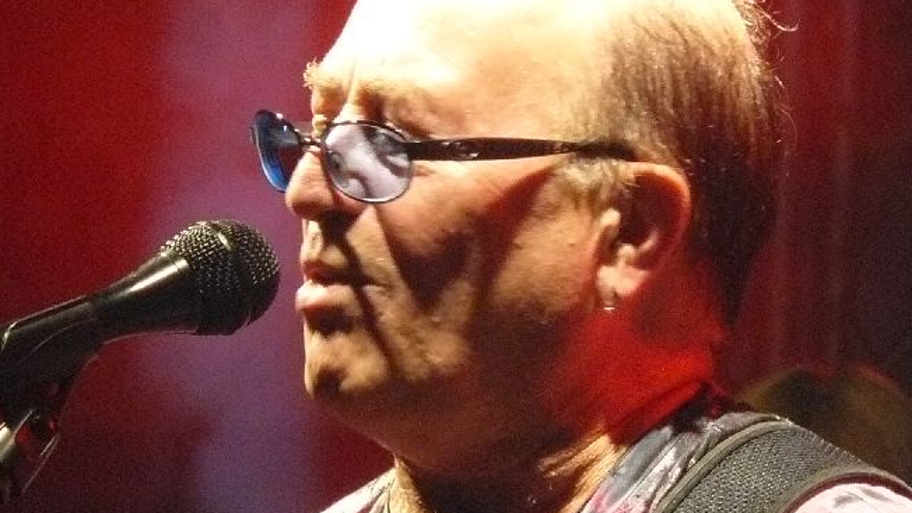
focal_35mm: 464
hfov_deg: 4.7
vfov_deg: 2.6
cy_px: 221
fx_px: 11223
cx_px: 511
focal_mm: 37.7
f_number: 3.3
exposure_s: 1/50
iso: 400
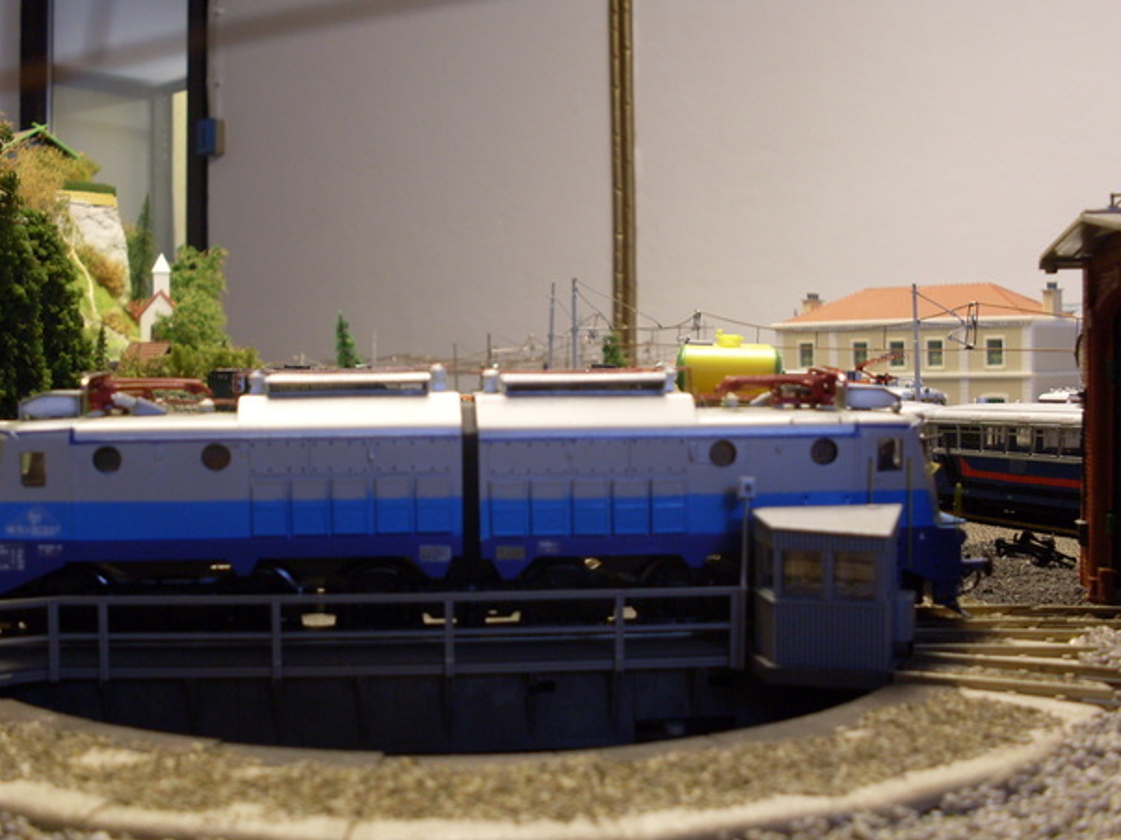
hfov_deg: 36.8
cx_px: 537
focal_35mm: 52
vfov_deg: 28.0
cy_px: 435
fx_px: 1684
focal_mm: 8.1
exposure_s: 1/8
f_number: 3.1
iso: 80
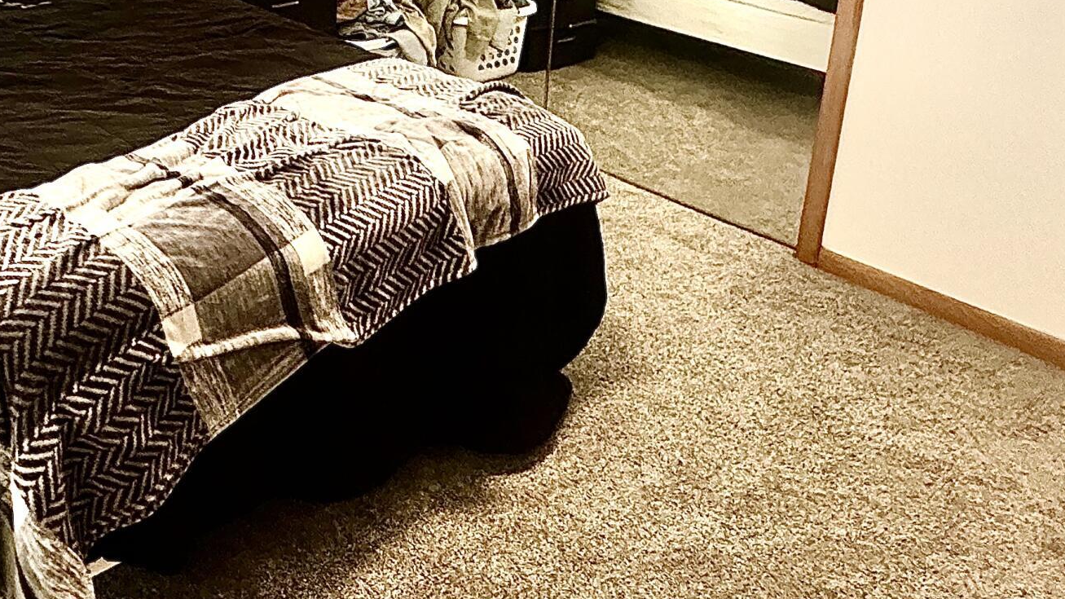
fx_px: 988
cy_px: 7
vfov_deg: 31.3
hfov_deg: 53.1
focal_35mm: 35
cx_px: 222
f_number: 2.2
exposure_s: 1/60
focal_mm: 2.22
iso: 800
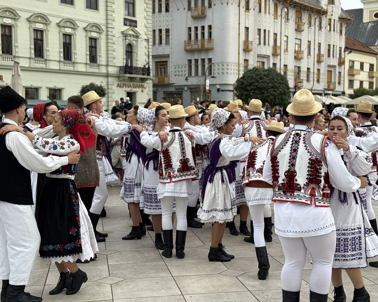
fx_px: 571
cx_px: 183
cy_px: 153
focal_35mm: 51
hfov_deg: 36.7
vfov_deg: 29.7
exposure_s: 1/615
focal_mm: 6.76
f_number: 1.78
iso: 80
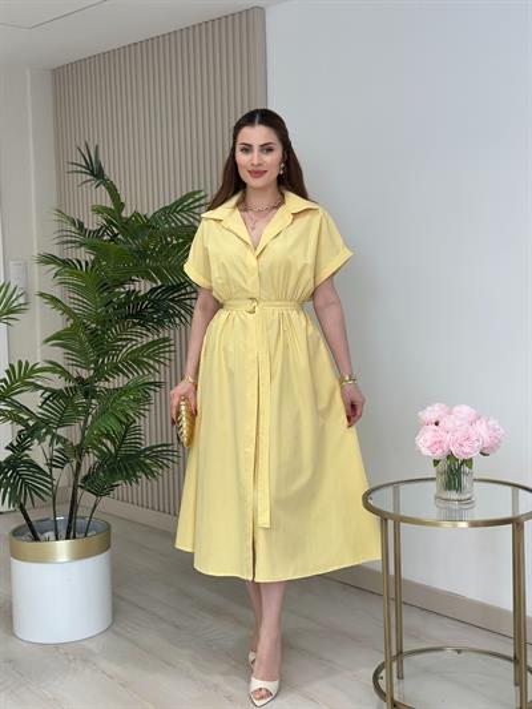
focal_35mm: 48
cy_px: 354
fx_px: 983
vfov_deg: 39.6
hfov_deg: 30.3
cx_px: 266
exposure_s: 1/401
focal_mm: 6.86
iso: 80
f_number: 1.78
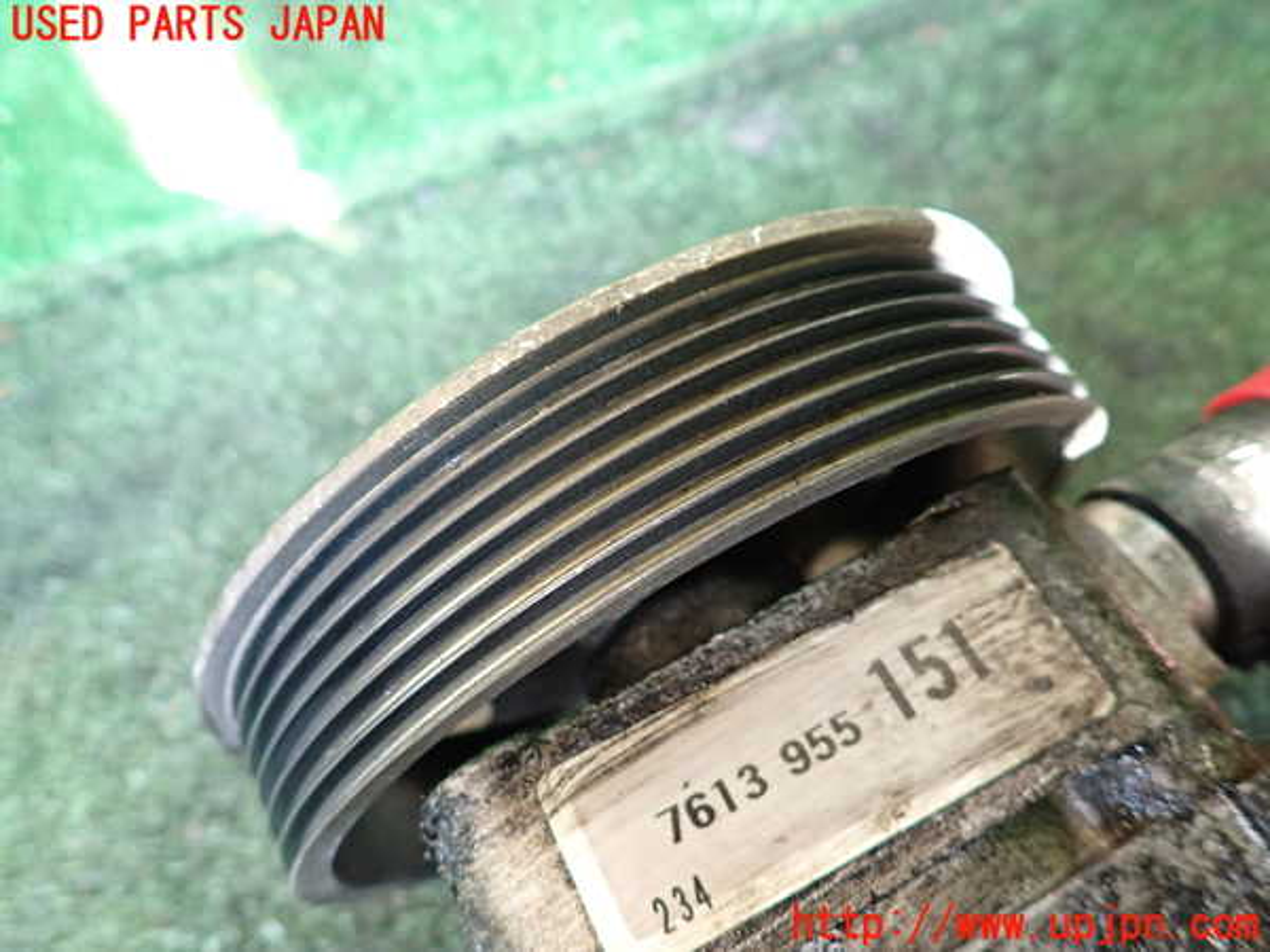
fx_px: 917
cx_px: 635
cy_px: 476
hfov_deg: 69.4
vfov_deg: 54.9
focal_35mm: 25
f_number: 2
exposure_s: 1/30
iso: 250
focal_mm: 4.5
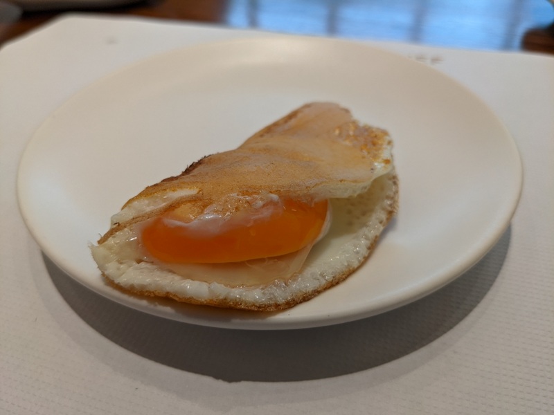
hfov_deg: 65.3
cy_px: 208
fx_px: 432
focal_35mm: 27
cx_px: 277
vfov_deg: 51.4
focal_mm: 4.38
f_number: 1.73
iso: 57
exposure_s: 1/35.8
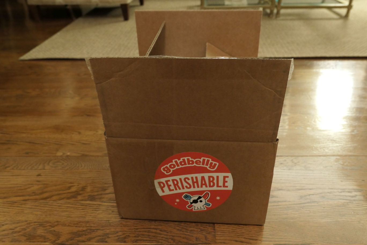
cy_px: 122
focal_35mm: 31
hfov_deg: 60.3
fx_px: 316
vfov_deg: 42.3
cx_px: 184
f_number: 2.5
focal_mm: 11.2
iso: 1600
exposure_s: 1/25
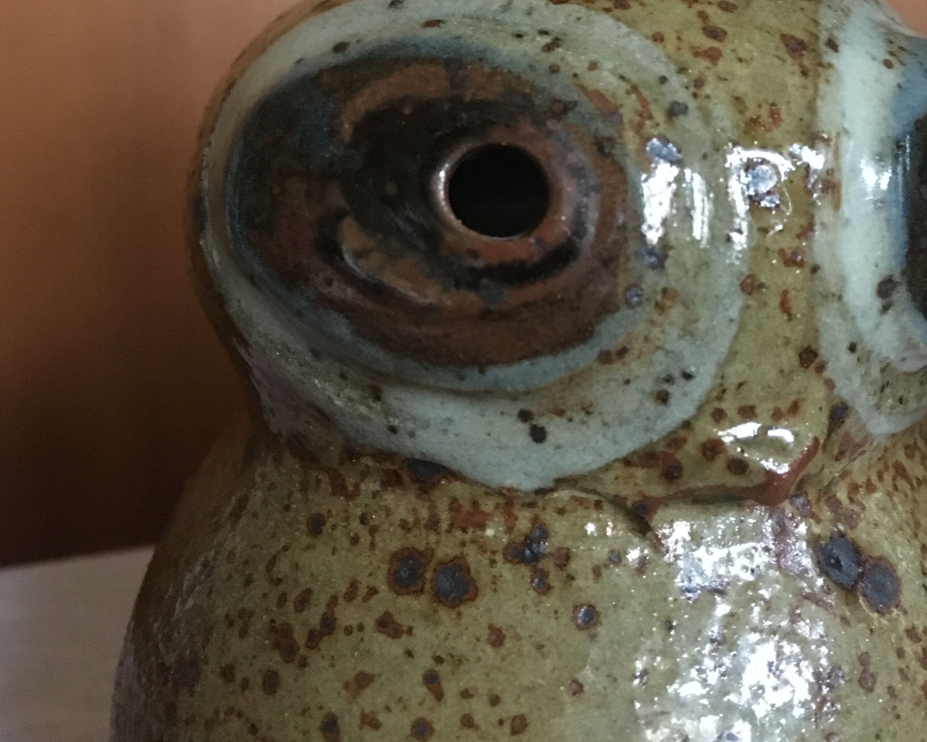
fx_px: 1043
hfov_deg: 47.9
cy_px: 224
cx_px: 462
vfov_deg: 38.5
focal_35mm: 38
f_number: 2.2
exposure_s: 1/17
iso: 400
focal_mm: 4.15
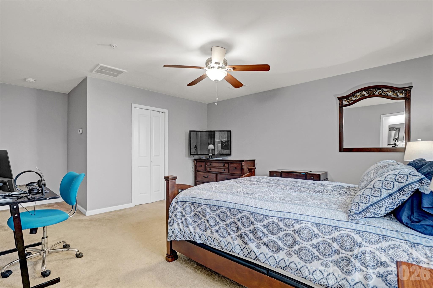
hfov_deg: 100.4
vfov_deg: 77.3
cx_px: 216
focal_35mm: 15
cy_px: 144
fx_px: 180
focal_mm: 10
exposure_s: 1/2
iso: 400
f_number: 9
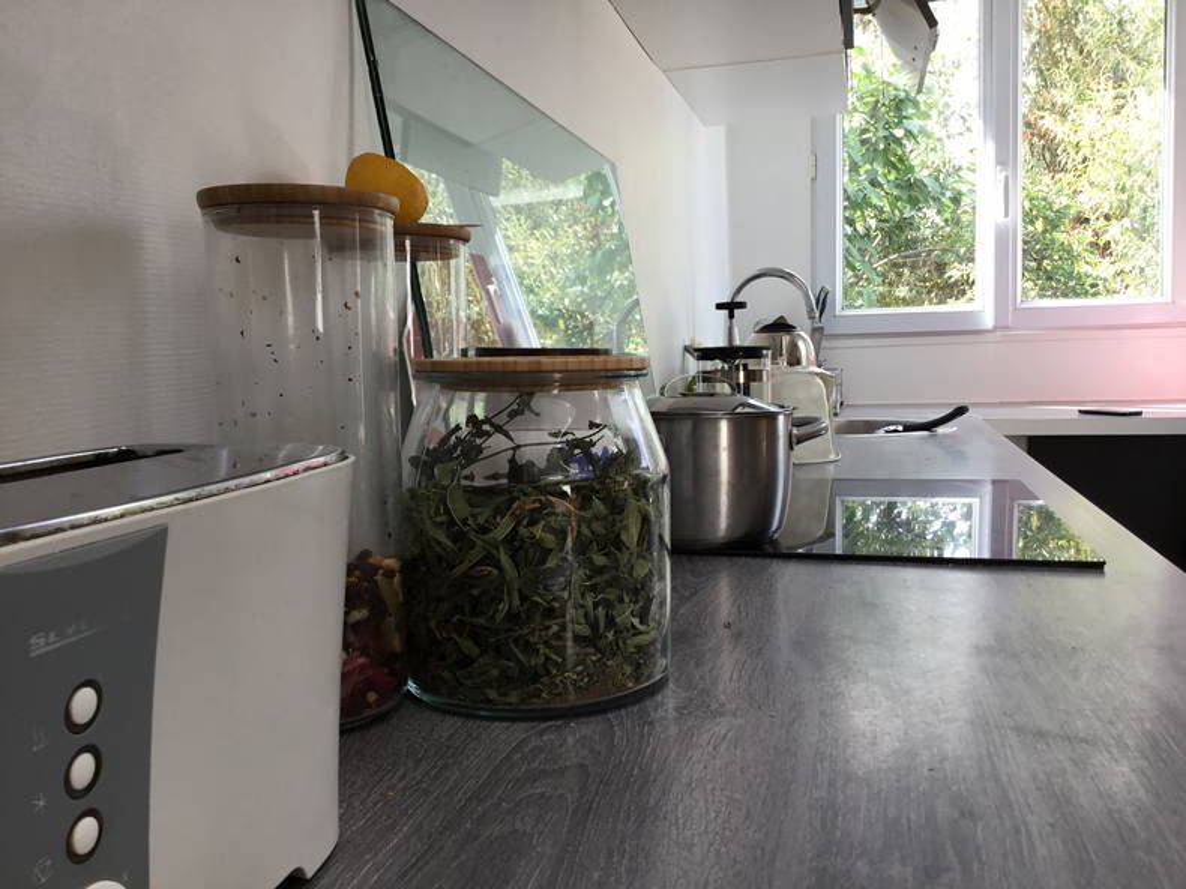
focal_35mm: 31
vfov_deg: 45.4
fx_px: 1062
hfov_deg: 58.4
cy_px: 444
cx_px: 593
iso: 25
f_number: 2.4
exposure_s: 1/100
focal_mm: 3.3
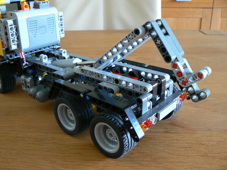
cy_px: 85
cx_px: 114
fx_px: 236
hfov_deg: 51.4
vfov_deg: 39.7
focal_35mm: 36
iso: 100
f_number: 2.8
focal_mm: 6
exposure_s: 1/6
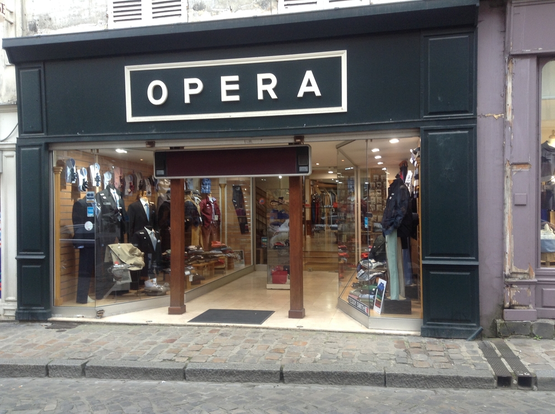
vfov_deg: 42.8
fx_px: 528
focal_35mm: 33
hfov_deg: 55.4
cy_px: 207
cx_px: 278
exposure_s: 1/24
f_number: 2.4
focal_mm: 3.3
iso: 32
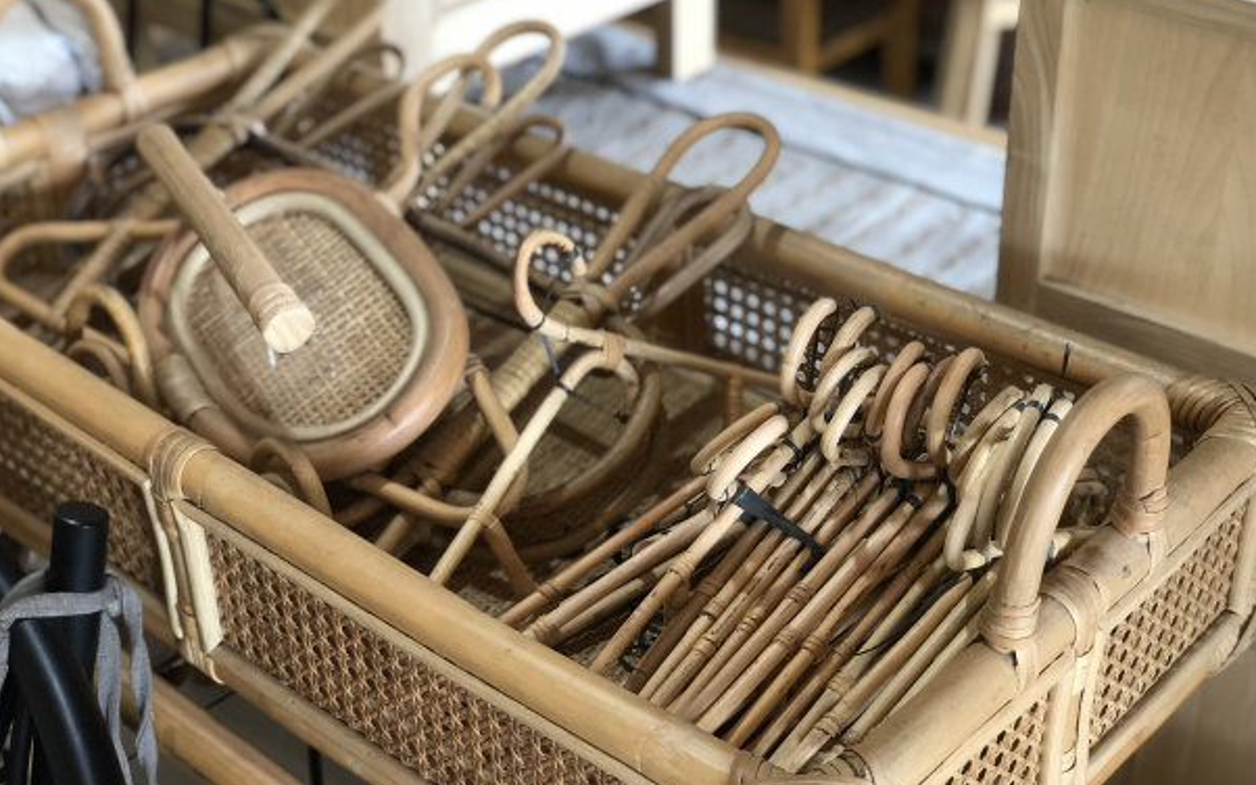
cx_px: 632
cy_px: 389
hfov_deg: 36.3
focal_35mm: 56
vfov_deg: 23.1
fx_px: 1917
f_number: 2.4
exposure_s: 1/20
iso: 160
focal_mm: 6
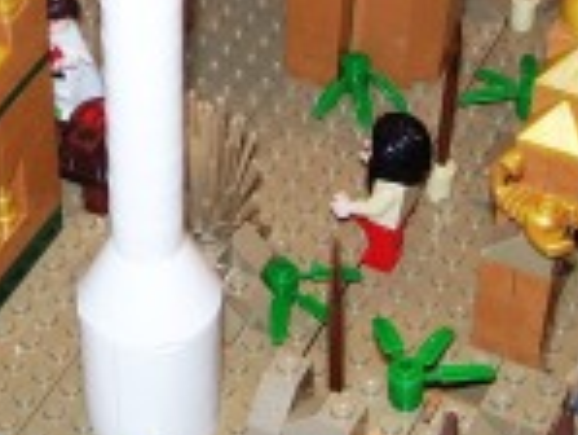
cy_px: -39
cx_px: 93
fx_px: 1805
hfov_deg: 18.0
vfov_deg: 13.5
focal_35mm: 108
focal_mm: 6
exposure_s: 1/60
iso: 80
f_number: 2.7
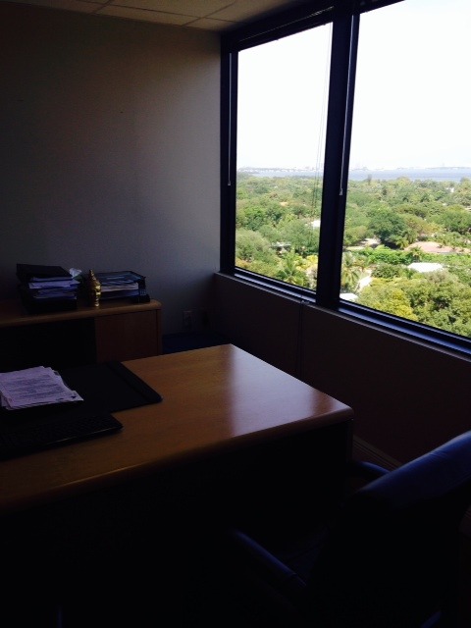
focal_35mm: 33
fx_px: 599
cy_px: 314
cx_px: 236
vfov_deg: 55.4
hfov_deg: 42.9
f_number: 2.4
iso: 50
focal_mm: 4.12
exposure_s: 1/255
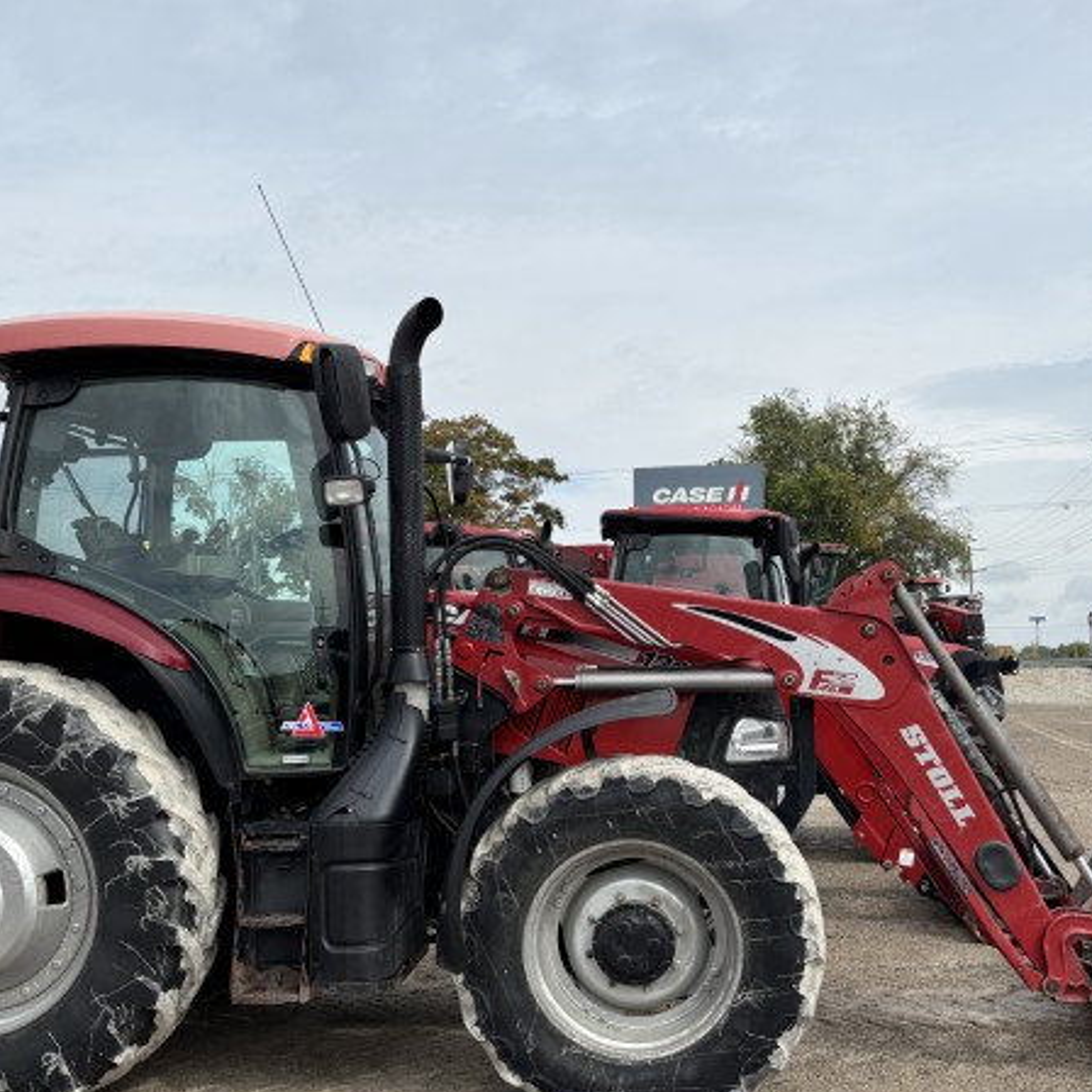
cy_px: 690
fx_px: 1463
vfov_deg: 40.6
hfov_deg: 40.9
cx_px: 580
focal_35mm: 41
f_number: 1.6
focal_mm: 5.96
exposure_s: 1/3788
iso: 50
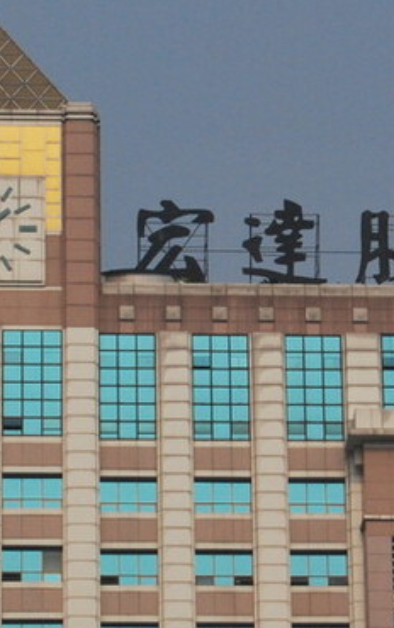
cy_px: 330
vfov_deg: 7.7
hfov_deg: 4.8
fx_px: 4673
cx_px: 331
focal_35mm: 273
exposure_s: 1/640
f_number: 13
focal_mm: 55
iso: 400
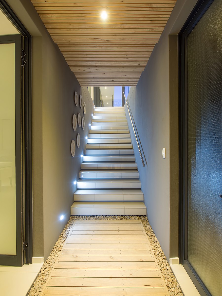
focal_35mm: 18
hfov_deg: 71.6
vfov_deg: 87.8
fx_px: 154
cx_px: 111
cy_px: 148
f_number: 9
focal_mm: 9
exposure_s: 6
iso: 200
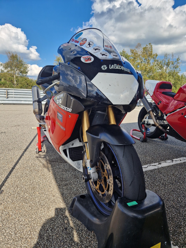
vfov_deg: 73.9
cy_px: 124
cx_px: 93
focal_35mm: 23
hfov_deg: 58.9
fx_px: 165
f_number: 1.8
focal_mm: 5.4
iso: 50
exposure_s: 1/1136
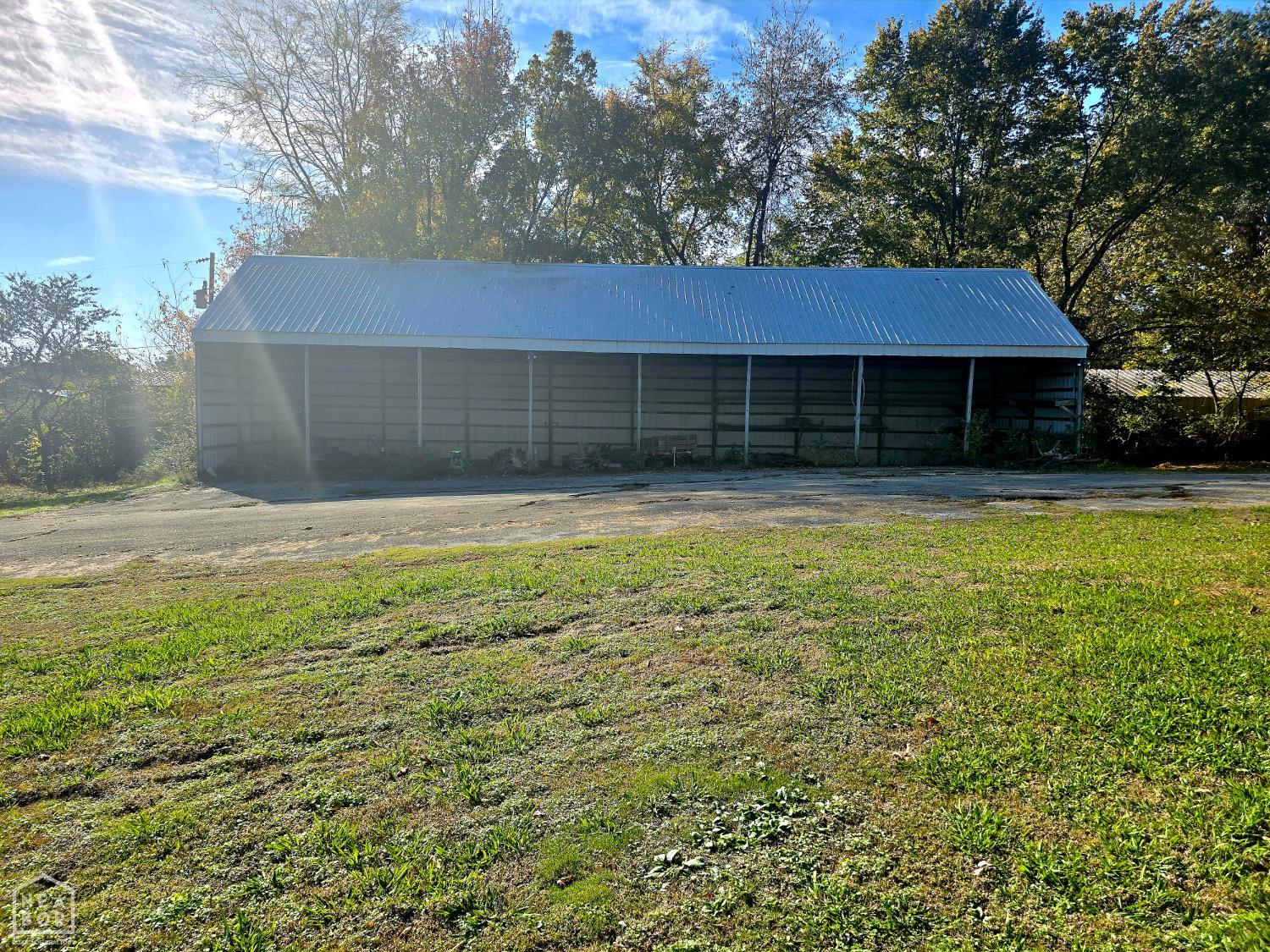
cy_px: 476
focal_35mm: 23
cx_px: 635
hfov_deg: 73.9
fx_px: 844
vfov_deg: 58.9
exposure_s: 1/1250
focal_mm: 6.3
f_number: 1.7
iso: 12
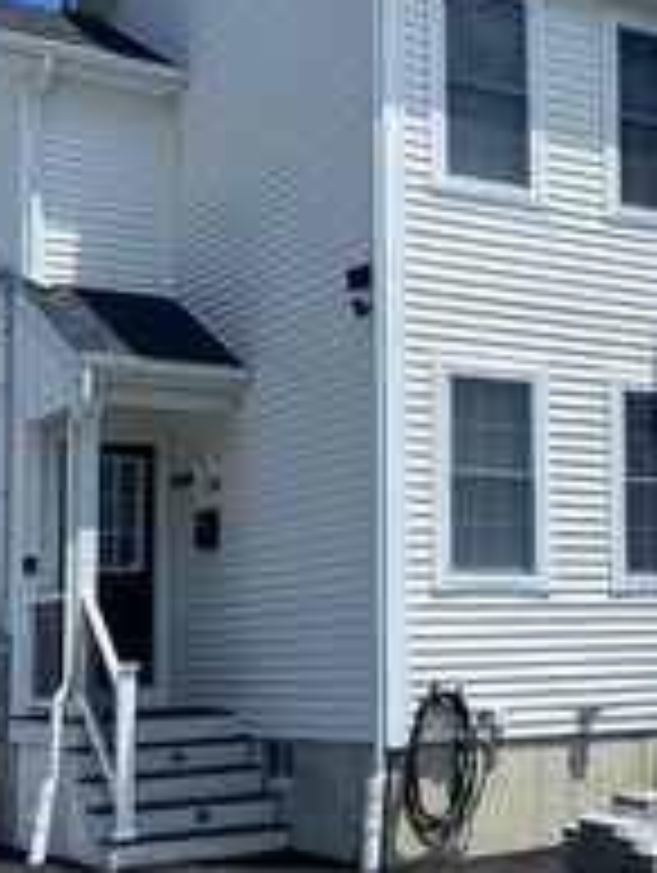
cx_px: 702
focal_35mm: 67
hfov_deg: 21.0
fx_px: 1692
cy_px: 506
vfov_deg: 28.9
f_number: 1.8
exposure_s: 1/3846
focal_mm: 4.25
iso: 32
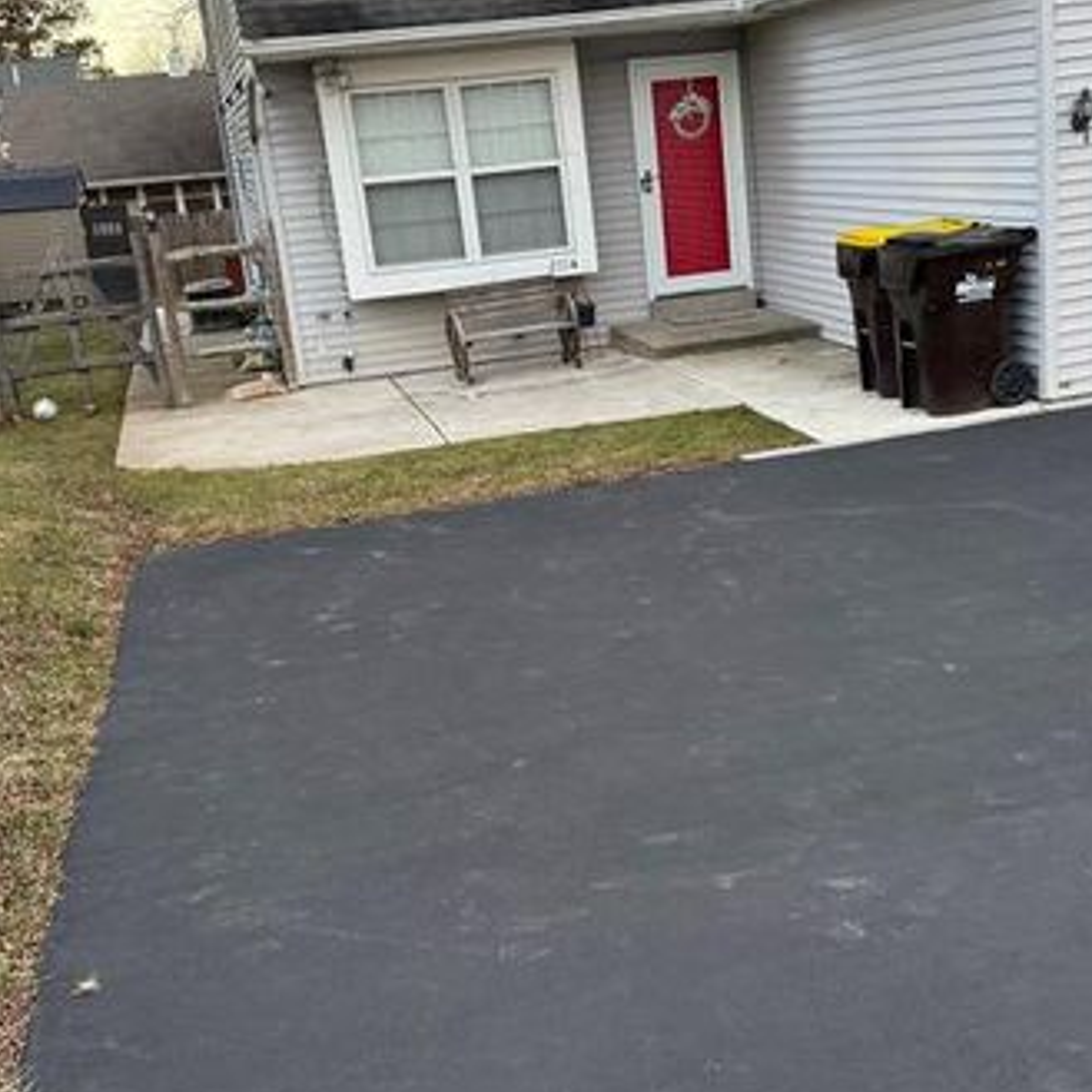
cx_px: 657
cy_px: 573
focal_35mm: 43
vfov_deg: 39.2
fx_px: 1535
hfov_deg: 39.0
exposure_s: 1/172
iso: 160
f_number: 1.78
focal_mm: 6.76
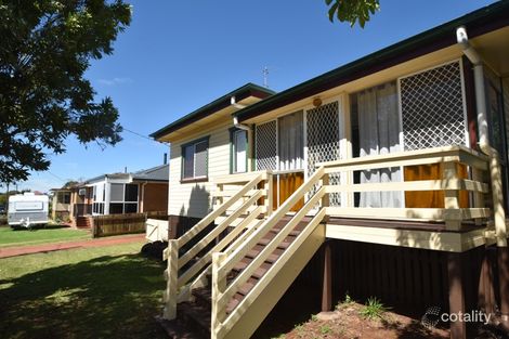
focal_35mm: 18
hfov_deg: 90.0
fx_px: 254
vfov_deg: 67.3
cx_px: 254
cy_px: 170
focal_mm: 12
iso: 160
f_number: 13
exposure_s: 1/200
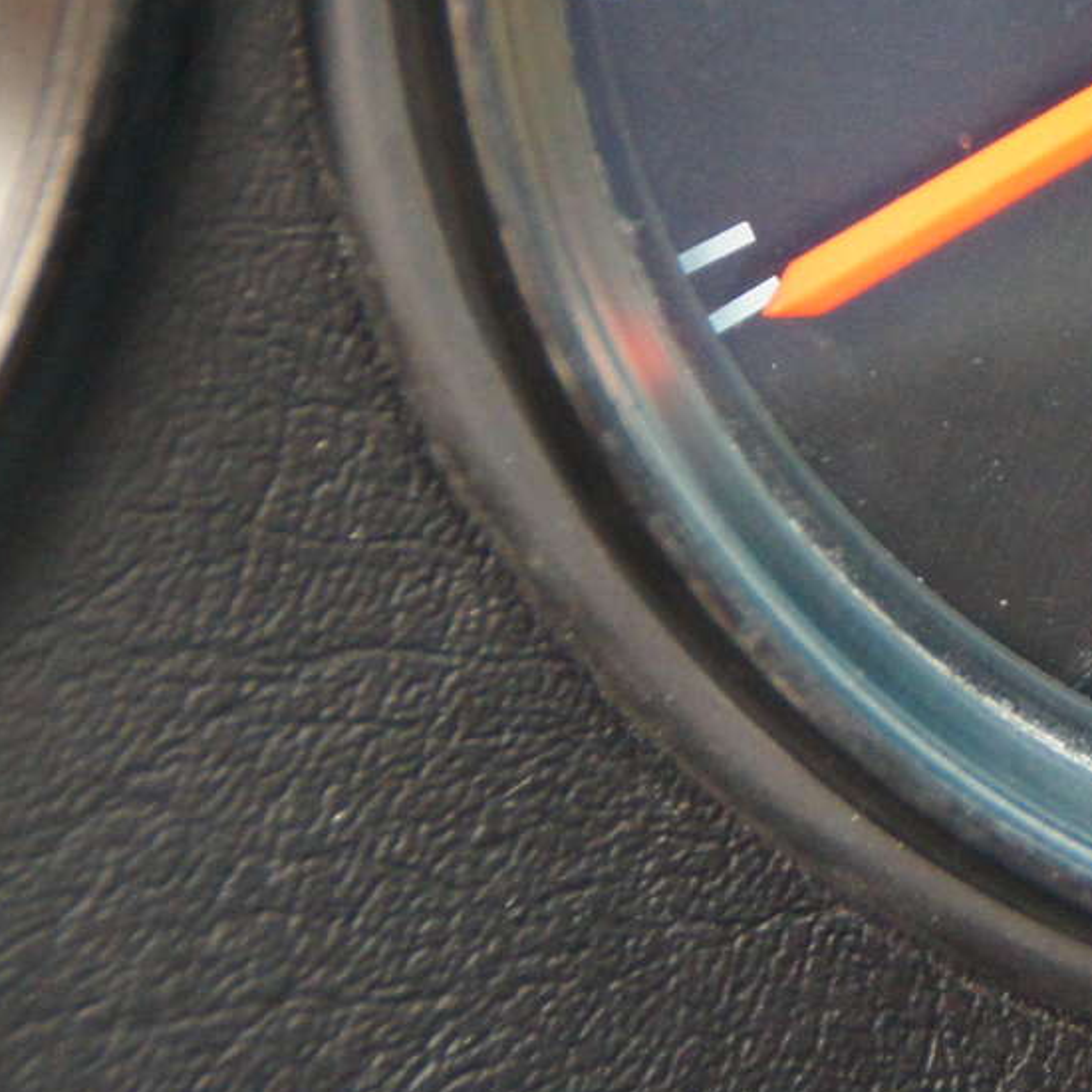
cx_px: 1646
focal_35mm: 324
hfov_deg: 5.4
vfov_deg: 5.4
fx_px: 11564
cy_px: -182
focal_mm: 70
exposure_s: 1/80
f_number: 5
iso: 1600
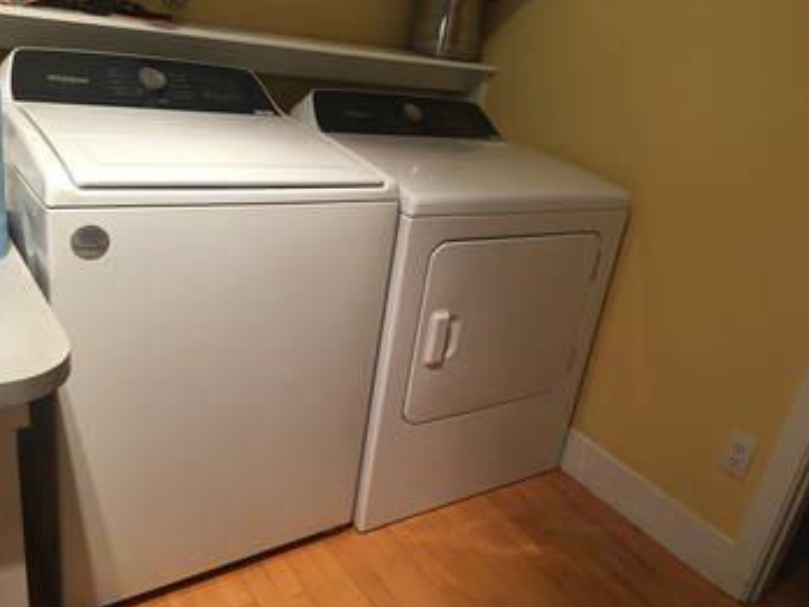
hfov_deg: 60.0
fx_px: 701
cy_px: 309
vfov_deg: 46.8
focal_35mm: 30
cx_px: 404
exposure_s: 1/15
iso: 50
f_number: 2.2
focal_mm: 4.15
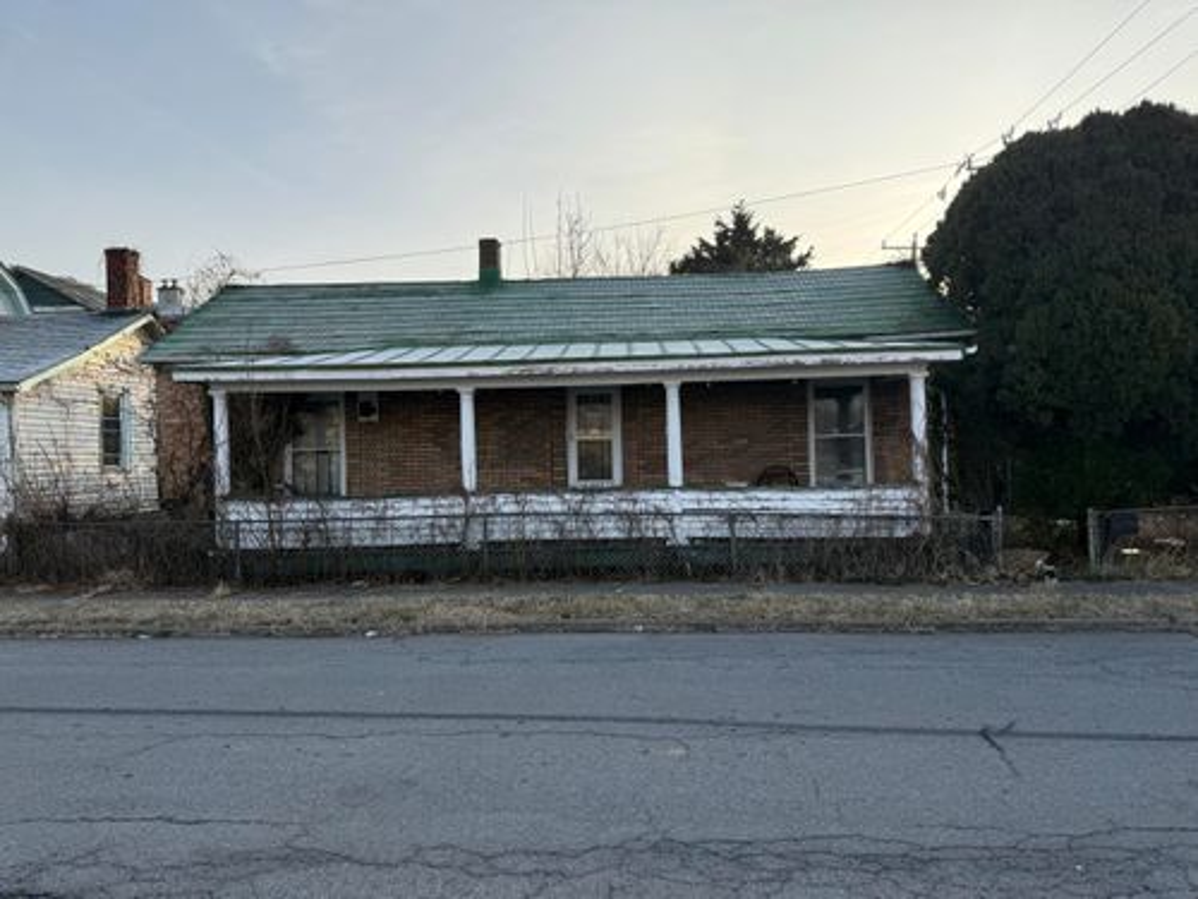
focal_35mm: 24
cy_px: 450
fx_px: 831
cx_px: 599
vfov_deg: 56.8
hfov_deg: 71.6
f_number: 1.78
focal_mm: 6.76
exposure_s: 1/2801
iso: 100
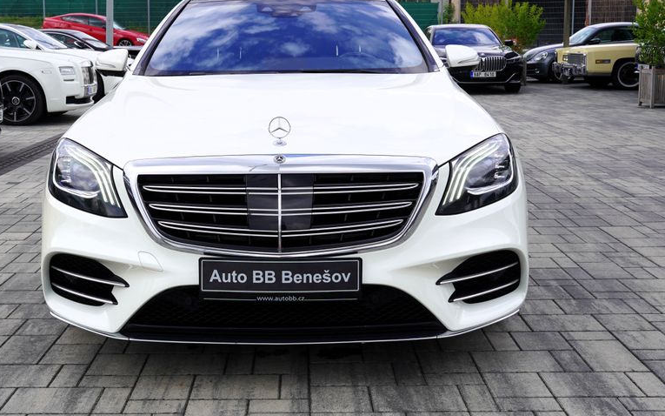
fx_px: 815
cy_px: 142
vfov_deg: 28.4
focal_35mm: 45
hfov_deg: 44.2
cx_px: 283
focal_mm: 33
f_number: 10
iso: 100
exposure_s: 1/160
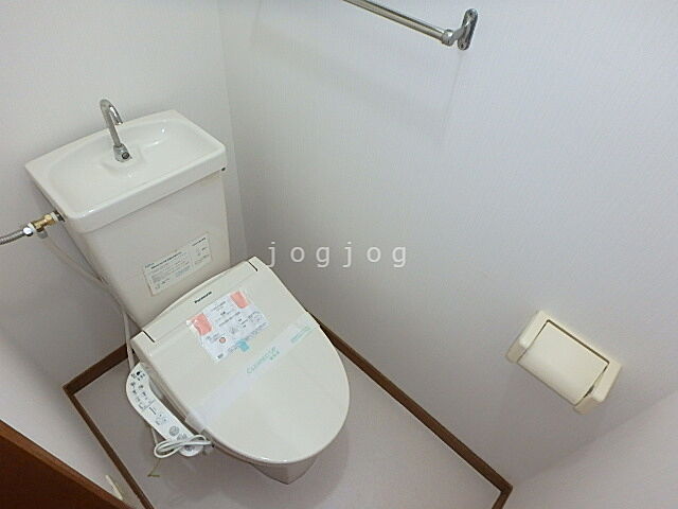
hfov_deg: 79.0
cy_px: 254
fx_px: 411
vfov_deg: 63.4
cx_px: 339
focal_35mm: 21
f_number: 3.5
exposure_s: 1/30
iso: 400
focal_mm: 3.7
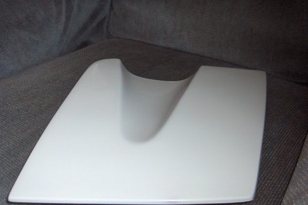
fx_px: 351
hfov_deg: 47.4
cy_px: 112
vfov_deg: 32.6
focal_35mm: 41
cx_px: 155
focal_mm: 8
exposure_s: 1/60
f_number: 2.8
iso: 100
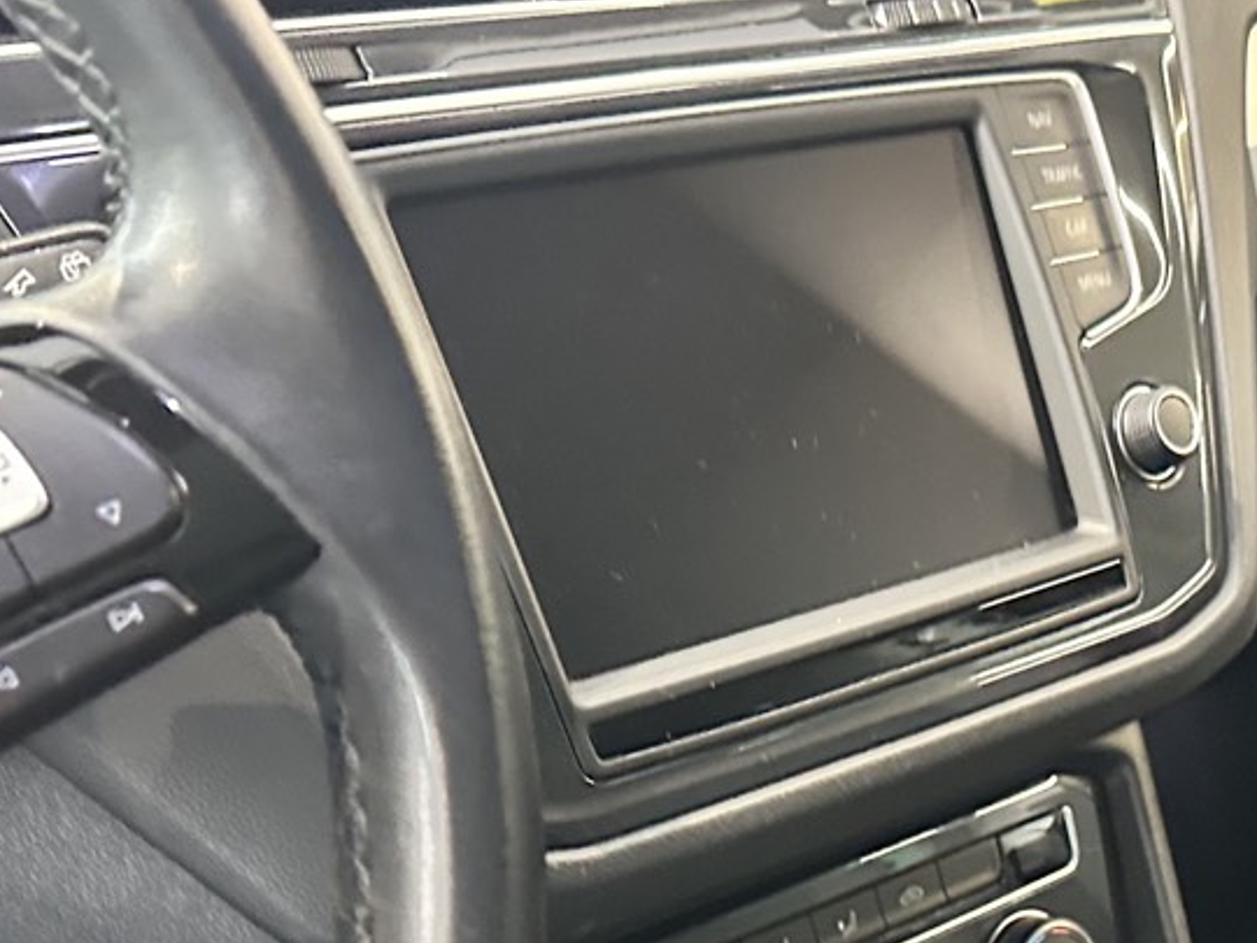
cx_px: 1138
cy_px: 1036
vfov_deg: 21.7
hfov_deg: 29.0
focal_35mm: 64
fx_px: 2324
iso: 640
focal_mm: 6.86
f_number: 1.78
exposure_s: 1/33
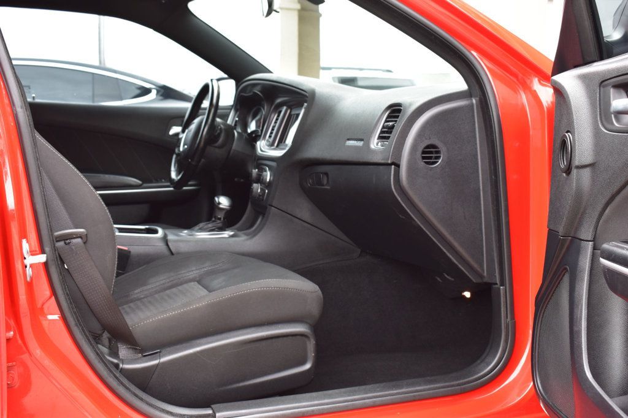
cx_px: 314
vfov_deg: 30.8
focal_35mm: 44
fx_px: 759
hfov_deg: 45.0
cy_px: 209
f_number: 7.1
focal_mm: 29
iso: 400
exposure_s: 1/30
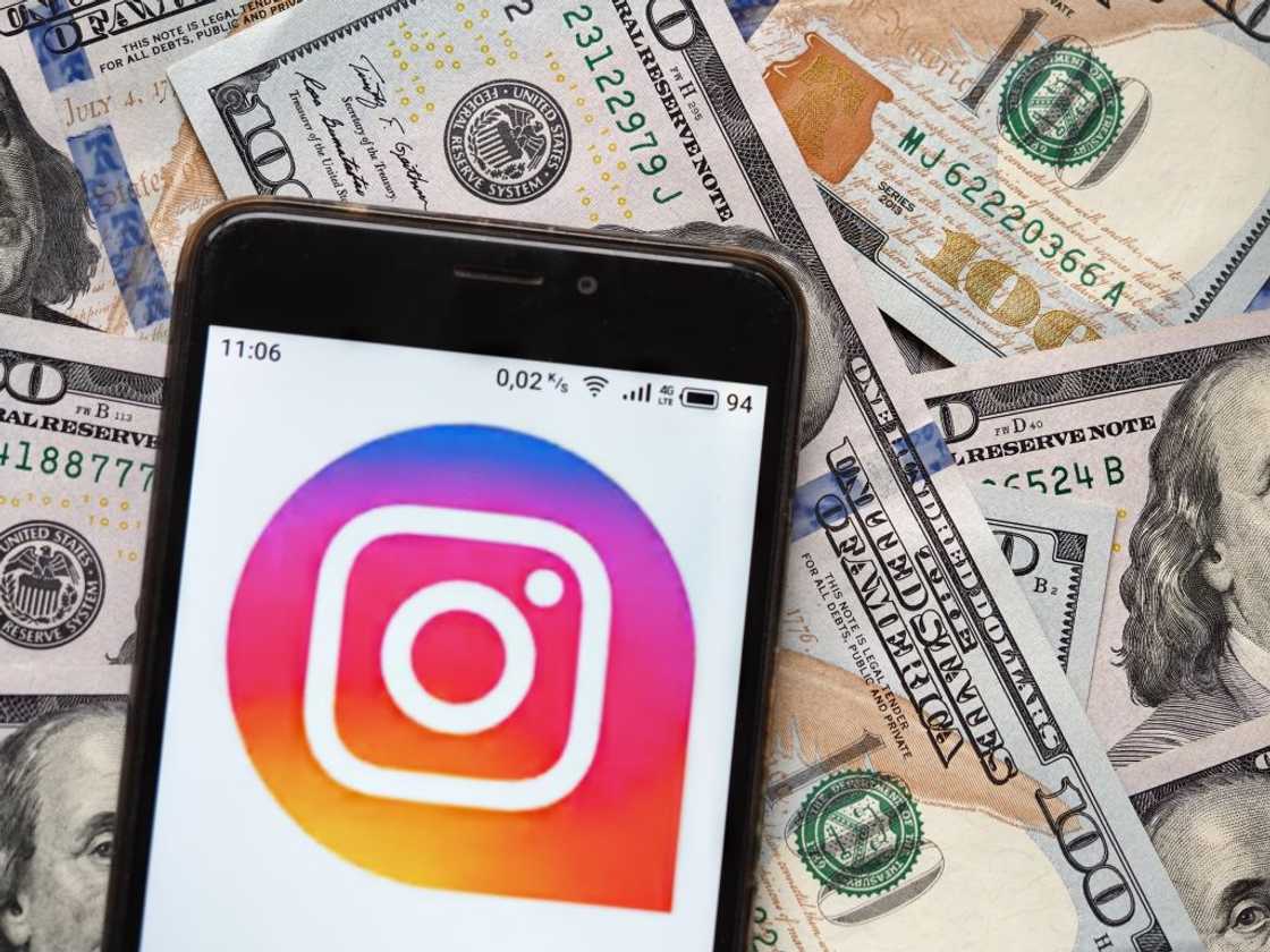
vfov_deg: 12.3
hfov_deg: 16.4
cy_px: 476
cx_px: 635
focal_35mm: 120
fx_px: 4403
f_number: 3.2
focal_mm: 60
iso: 200
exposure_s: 1/125
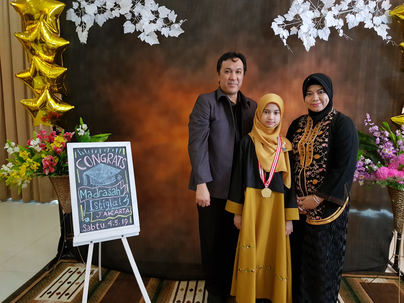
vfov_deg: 53.1
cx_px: 202
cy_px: 152
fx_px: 303
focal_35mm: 26
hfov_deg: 67.3
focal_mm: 4.3
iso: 320
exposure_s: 1/10
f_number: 1.7
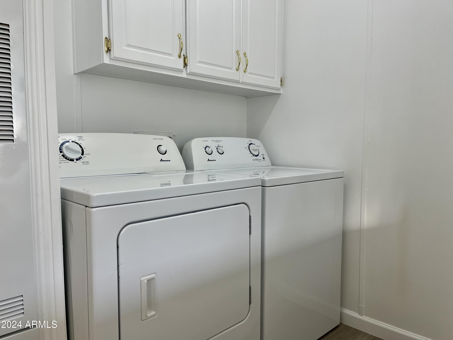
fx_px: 340
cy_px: 170
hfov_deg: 67.3
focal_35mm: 26
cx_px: 226
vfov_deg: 53.1
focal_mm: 5.1
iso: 80
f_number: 1.6
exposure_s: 1/120
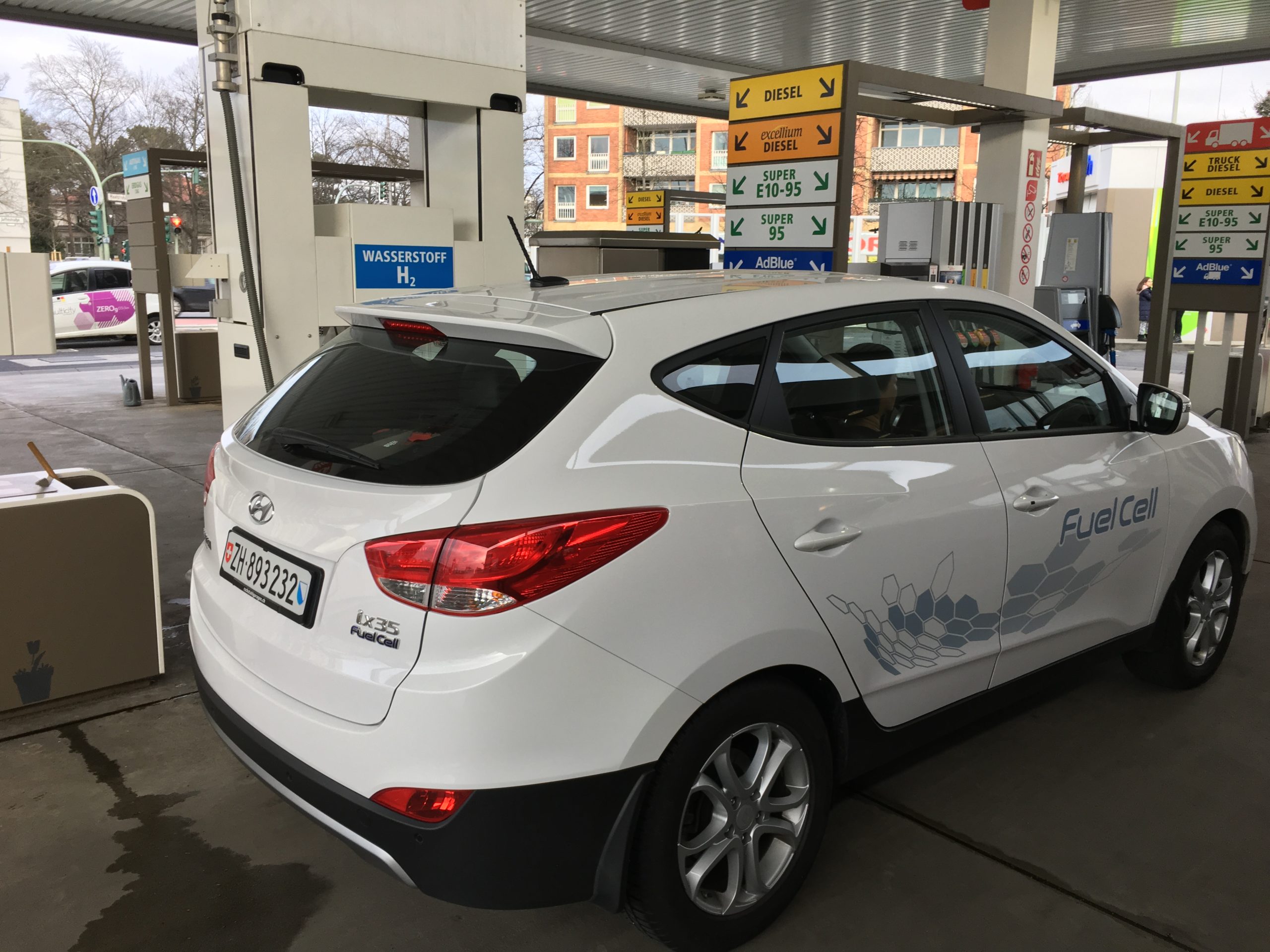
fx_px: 1064
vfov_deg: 48.2
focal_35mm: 29
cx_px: 635
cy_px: 476
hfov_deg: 61.7
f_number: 2.2
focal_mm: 4.15
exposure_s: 1/100
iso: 32
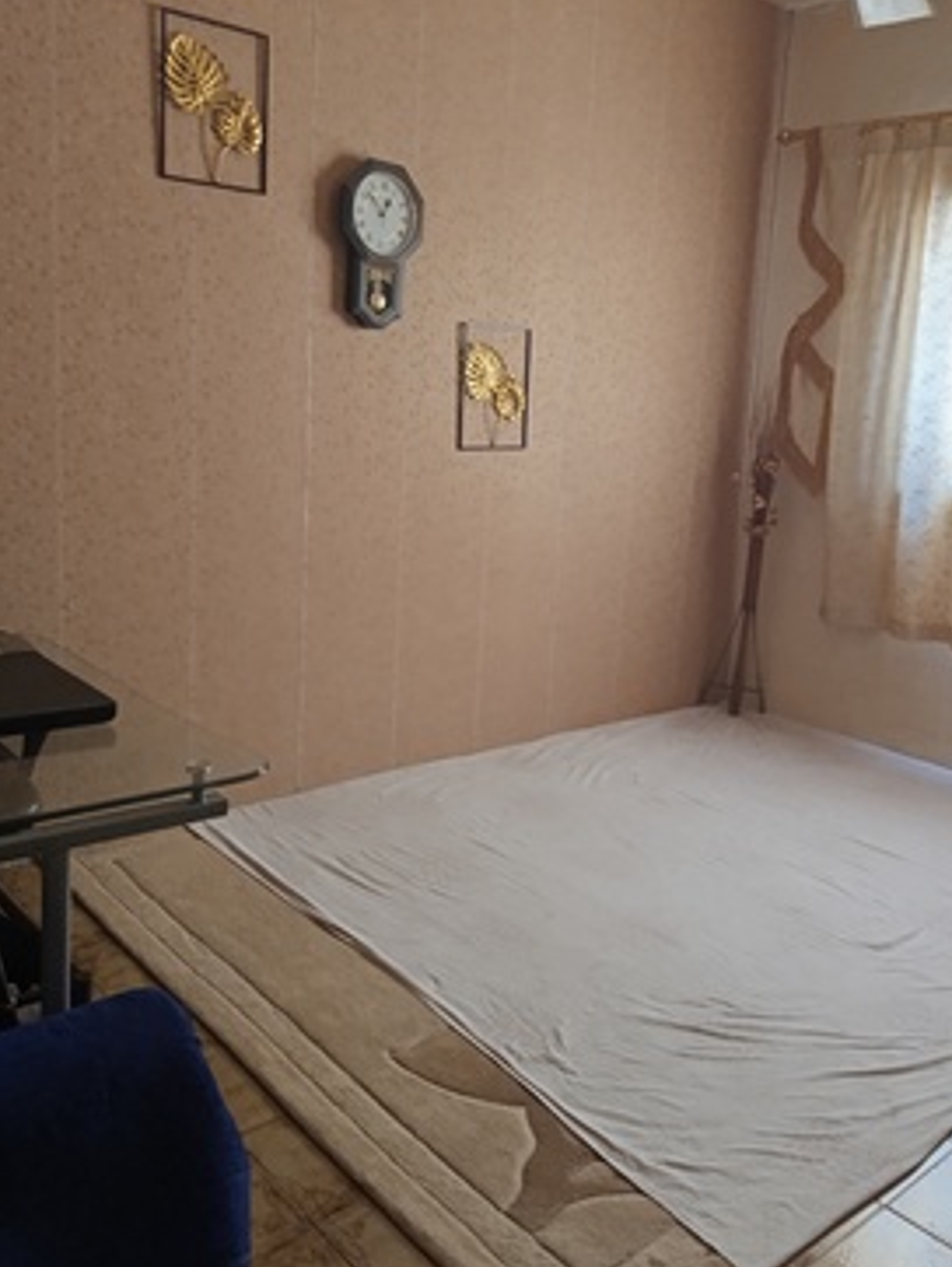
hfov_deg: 48.3
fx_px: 1062
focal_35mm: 29
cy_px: 574
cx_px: 460
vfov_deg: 61.5
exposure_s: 1/24
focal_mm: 6.14
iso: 1000
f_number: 1.6
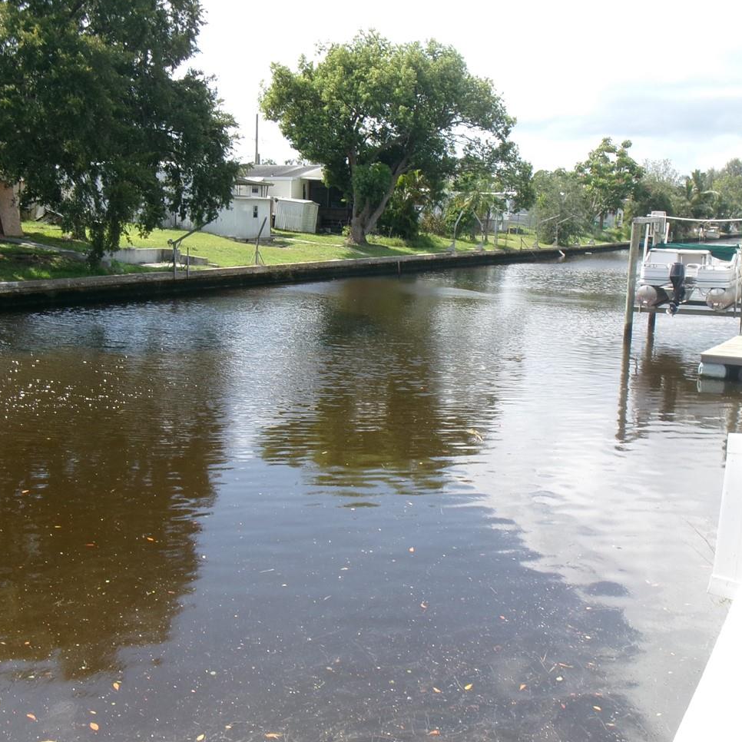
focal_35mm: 41
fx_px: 994
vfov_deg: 40.9
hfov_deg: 40.9
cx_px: 332
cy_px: 367
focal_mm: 5.1
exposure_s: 1/70
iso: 100
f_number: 10.8
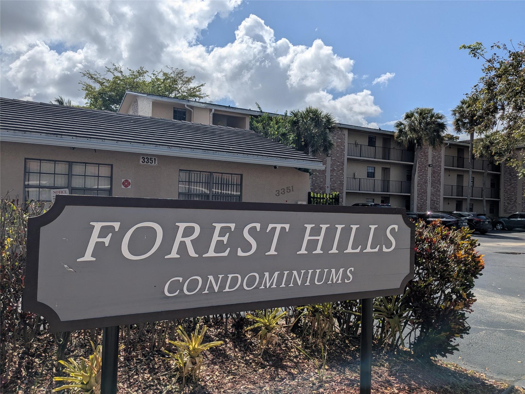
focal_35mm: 27
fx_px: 409
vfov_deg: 51.4
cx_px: 262
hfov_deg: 65.3
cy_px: 197
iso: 53
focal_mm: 4.38
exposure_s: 1/7812
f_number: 1.73
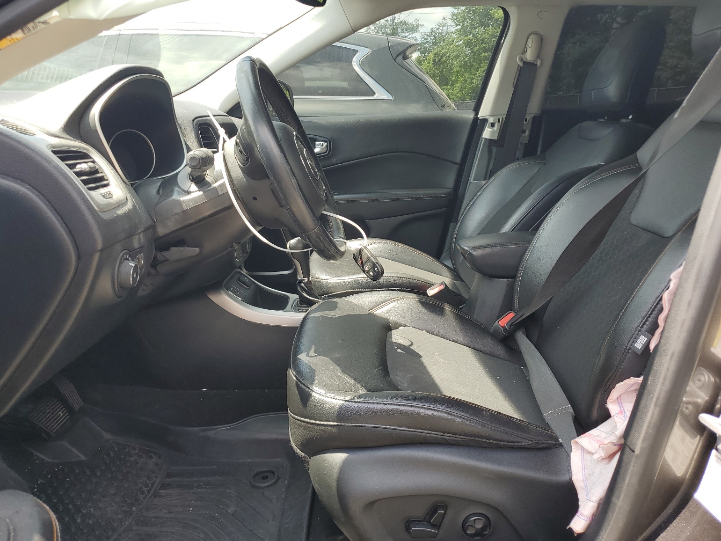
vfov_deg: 51.4
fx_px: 562
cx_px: 355
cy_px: 262
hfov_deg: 65.3
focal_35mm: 27
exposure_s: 1/357
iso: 50
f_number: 1.5
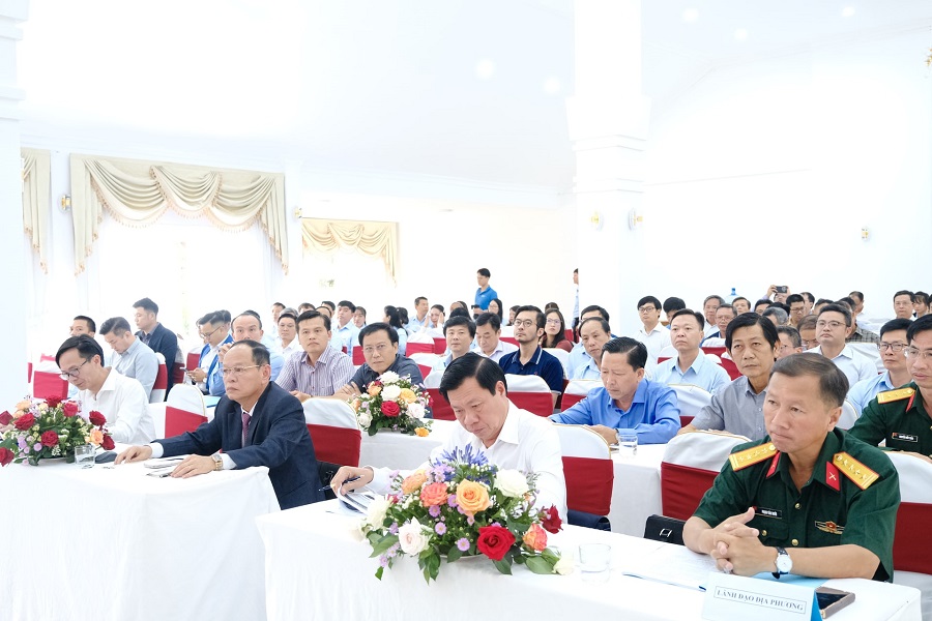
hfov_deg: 57.2
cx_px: 466
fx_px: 854
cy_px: 310
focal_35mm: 33
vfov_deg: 40.0
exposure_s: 1/60
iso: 2000
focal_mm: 22.3
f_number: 4
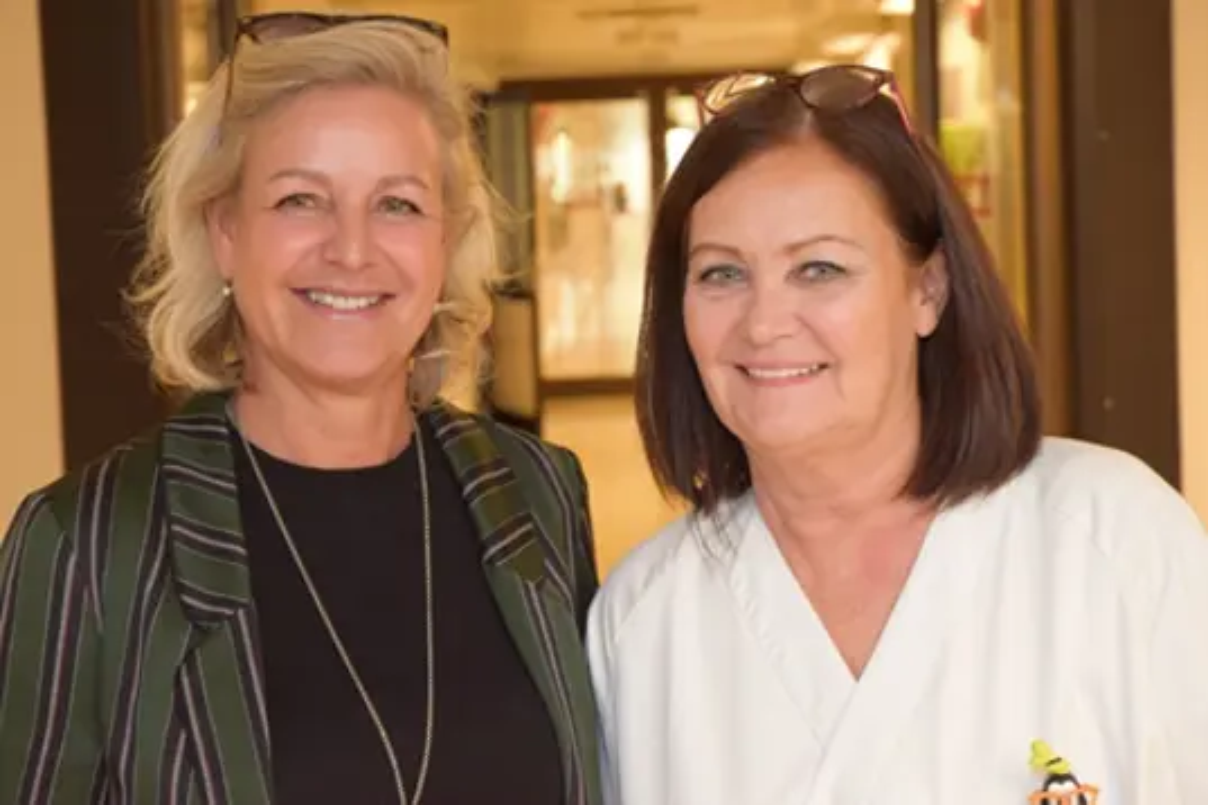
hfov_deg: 28.1
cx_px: 604
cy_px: 402
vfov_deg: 18.9
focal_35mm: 72
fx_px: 2416
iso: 1250
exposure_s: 1/60
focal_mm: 48
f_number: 4.5
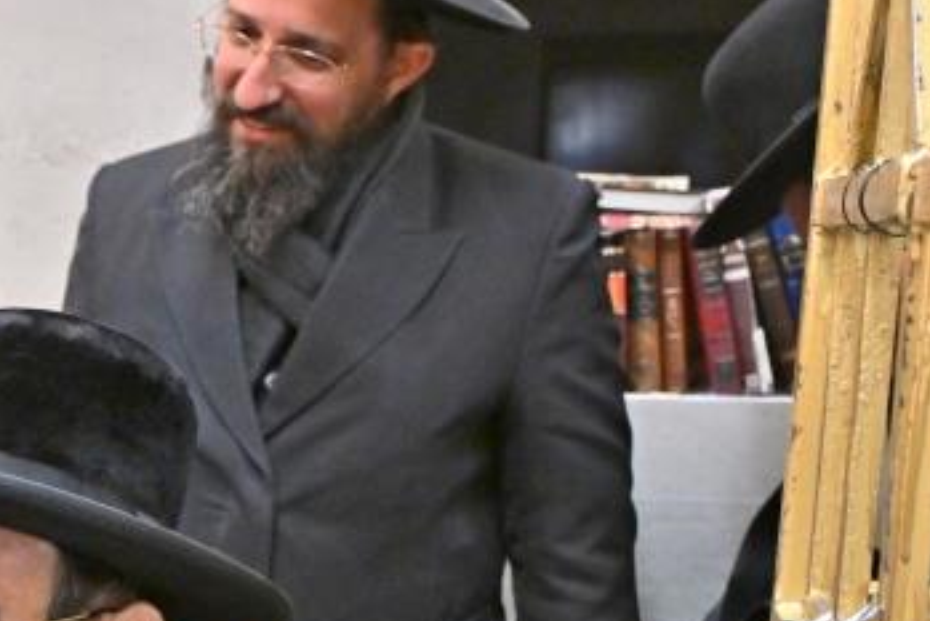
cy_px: 718
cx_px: -240
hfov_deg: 20.9
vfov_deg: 14.8
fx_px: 2312
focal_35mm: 89
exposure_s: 1/200
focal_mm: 30.5
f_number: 4
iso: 2000
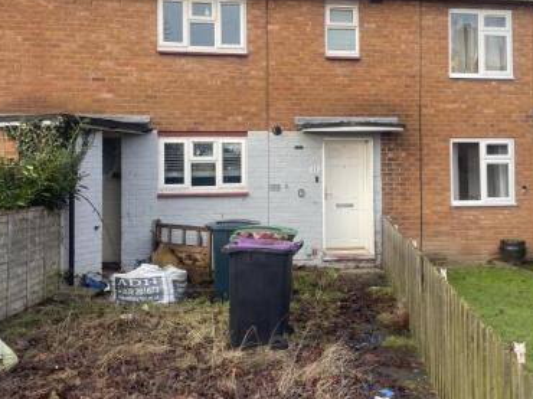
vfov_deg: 35.0
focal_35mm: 41
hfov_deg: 45.8
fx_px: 631
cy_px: 161
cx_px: 282
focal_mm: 4.2
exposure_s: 1/400
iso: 32
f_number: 1.6
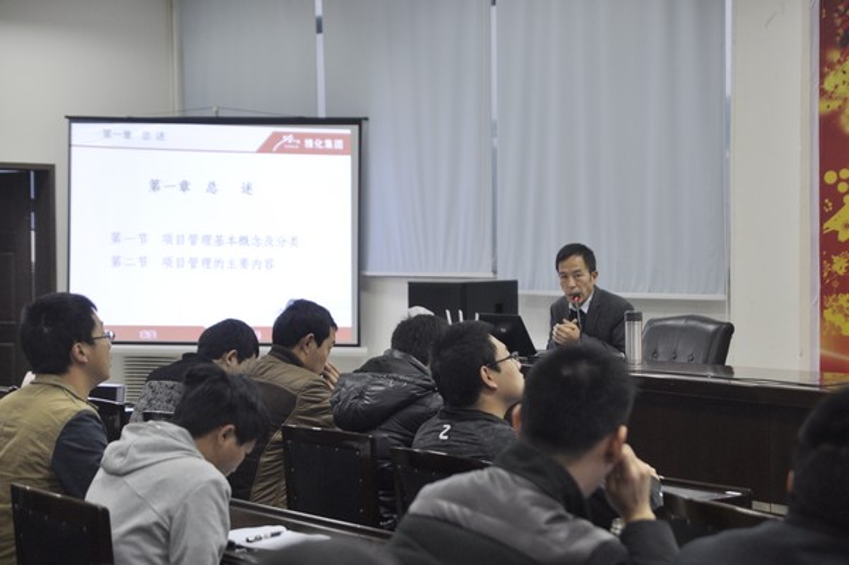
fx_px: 1767
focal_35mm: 75
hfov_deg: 27.0
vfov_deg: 18.2
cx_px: 424
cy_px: 282
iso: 800
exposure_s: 1/50
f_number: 3.5
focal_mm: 50
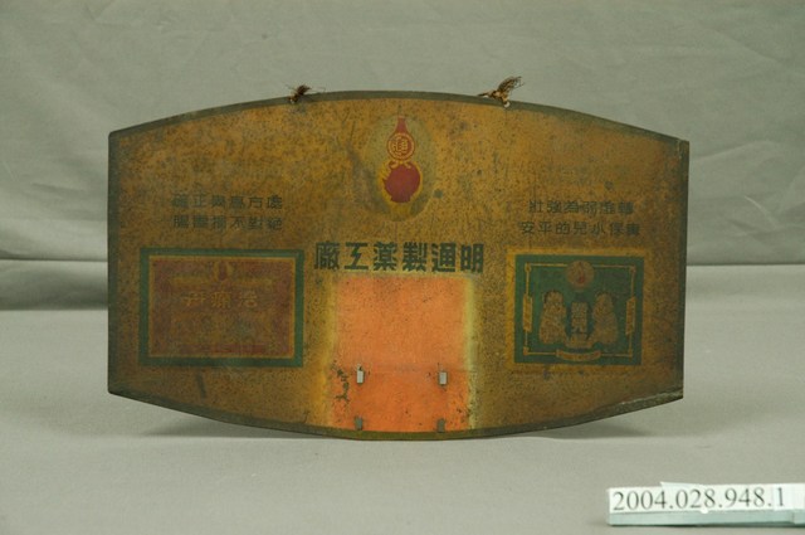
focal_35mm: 105
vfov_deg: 13.0
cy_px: 268
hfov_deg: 19.5
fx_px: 2345
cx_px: 402
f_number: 7.1
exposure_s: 1/5
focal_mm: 70
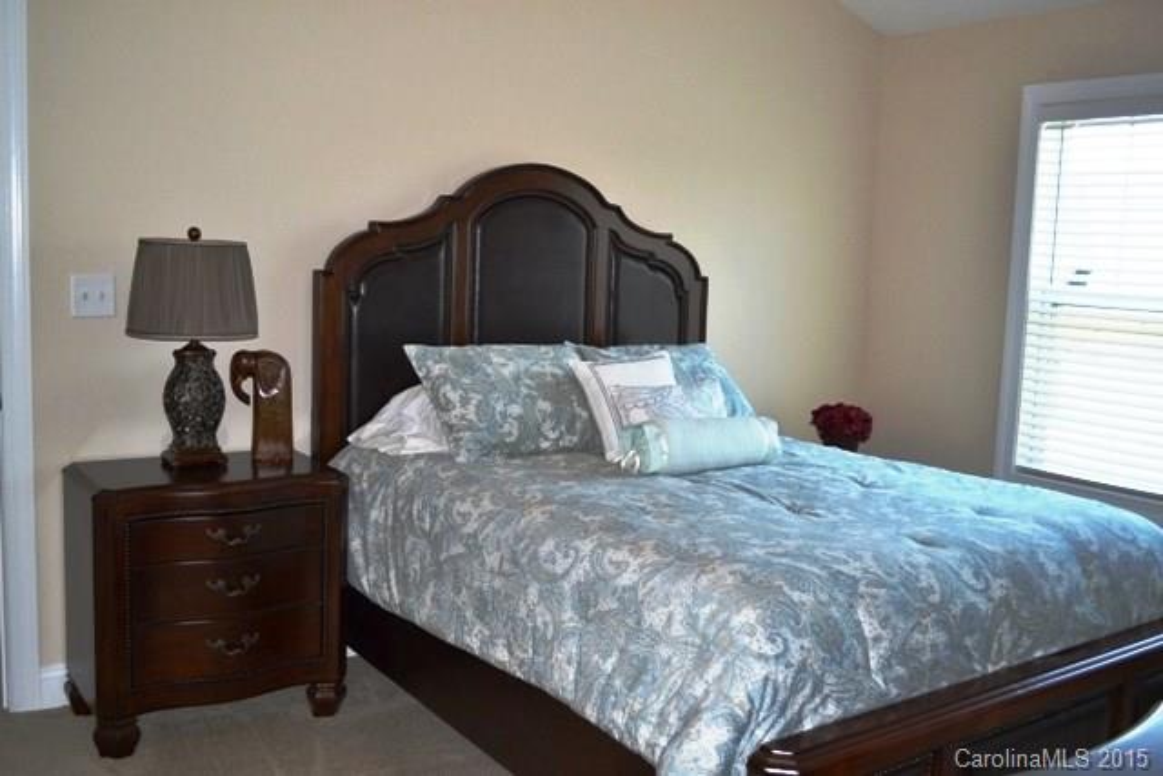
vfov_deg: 40.0
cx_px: 582
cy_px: 388
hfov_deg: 57.2
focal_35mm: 33
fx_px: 1066
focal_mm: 22
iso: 200
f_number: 4
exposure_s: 1/60
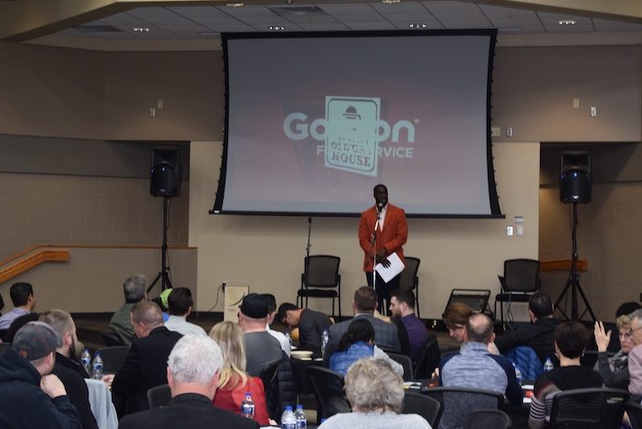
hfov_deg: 25.7
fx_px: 1409
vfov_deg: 17.3
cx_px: 327
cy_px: 206
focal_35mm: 79
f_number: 5.6
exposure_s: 1/80
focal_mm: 50
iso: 800
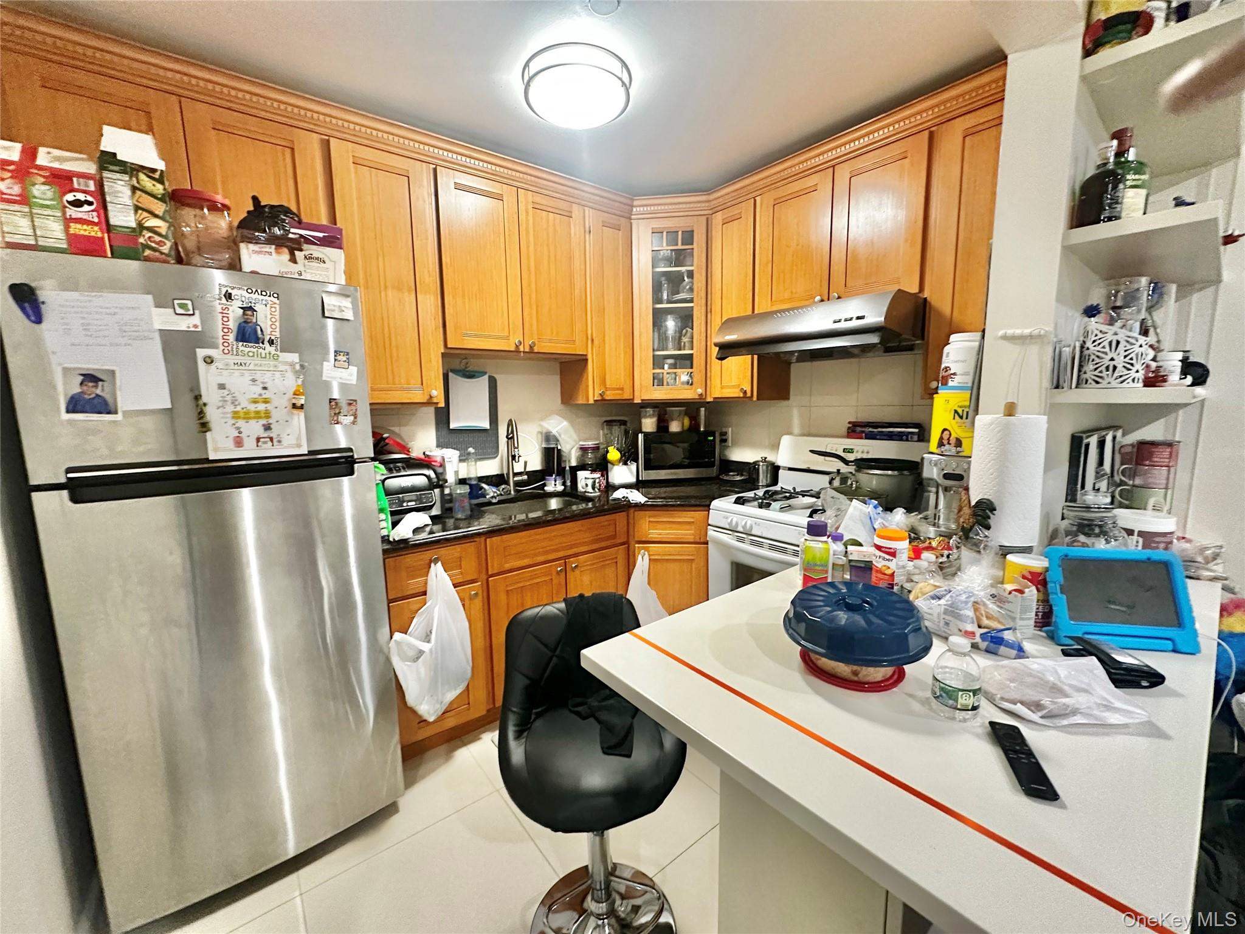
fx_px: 504
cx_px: 622
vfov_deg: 85.7
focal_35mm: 14
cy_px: 467
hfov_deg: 102.1
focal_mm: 2.22
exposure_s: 1/60
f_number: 2.2
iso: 640
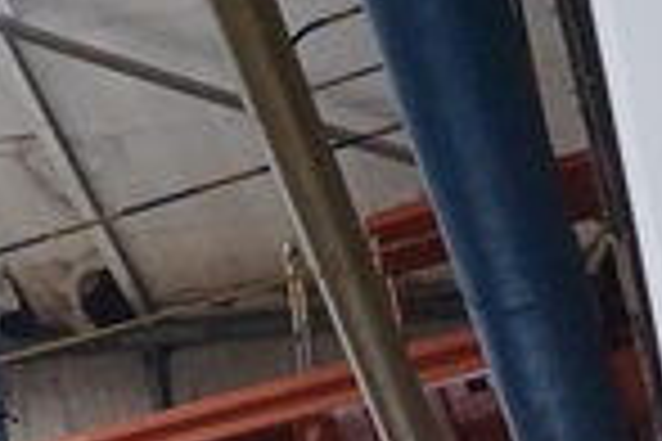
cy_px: 999
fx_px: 2840
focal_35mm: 154
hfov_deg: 11.4
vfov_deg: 8.3
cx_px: -842
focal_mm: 21
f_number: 4
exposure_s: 1/100
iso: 3200
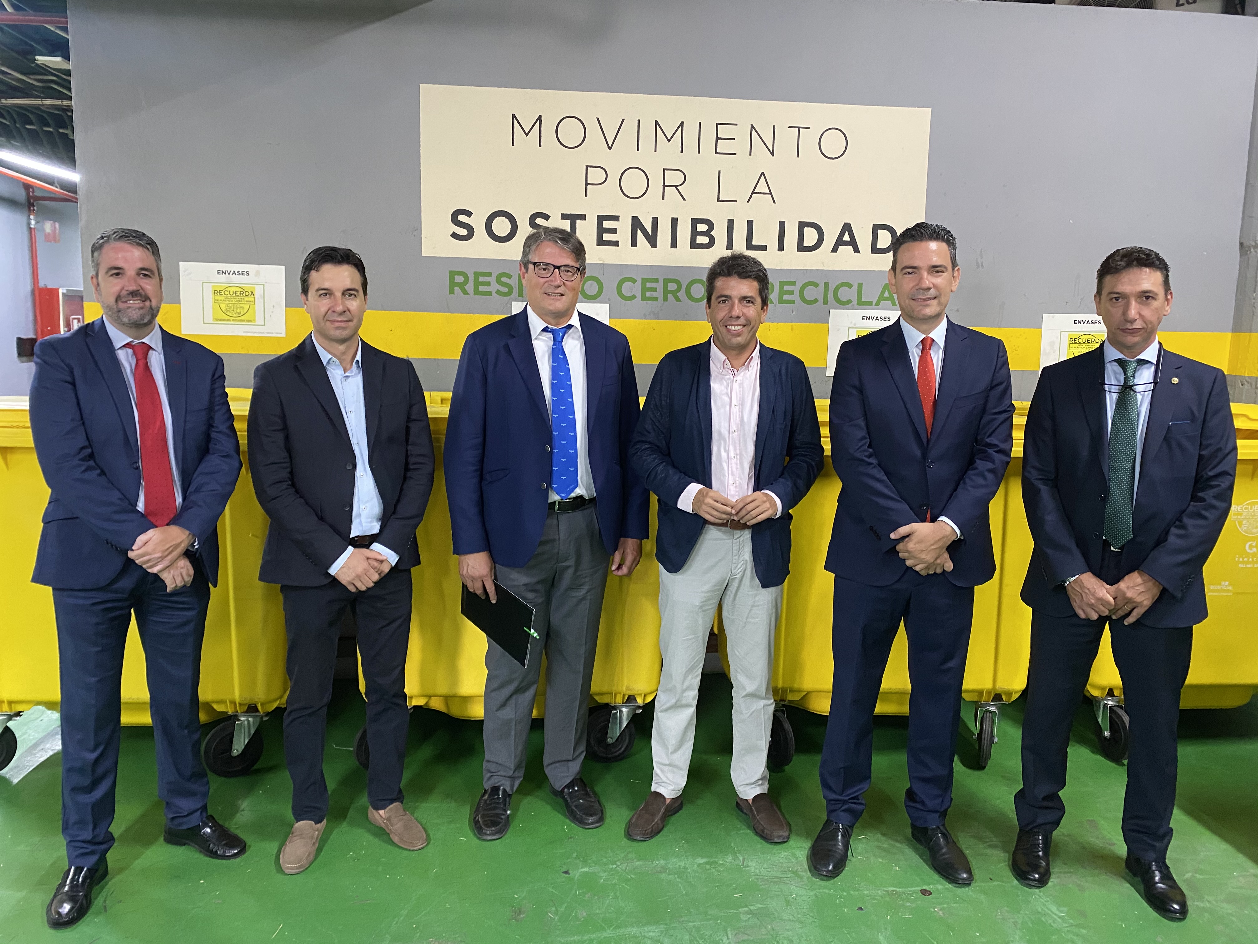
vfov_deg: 53.1
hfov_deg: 67.3
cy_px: 472
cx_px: 629
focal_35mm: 26
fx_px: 945
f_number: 1.8
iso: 250
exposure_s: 1/50
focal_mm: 4.25
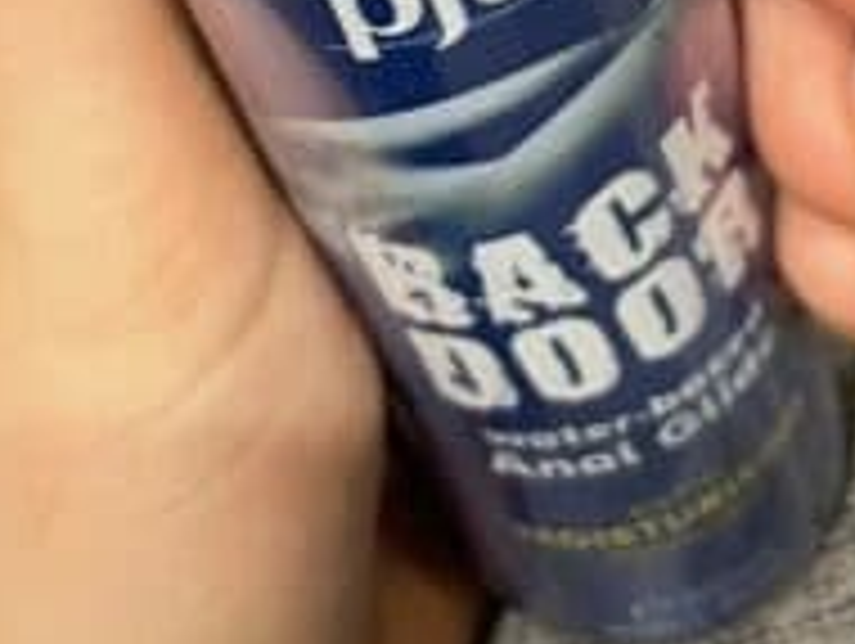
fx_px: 2597
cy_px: -387
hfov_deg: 18.7
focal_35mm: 105
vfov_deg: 13.2
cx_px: 414
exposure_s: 1/50
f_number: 1.6
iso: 320
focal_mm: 4.2
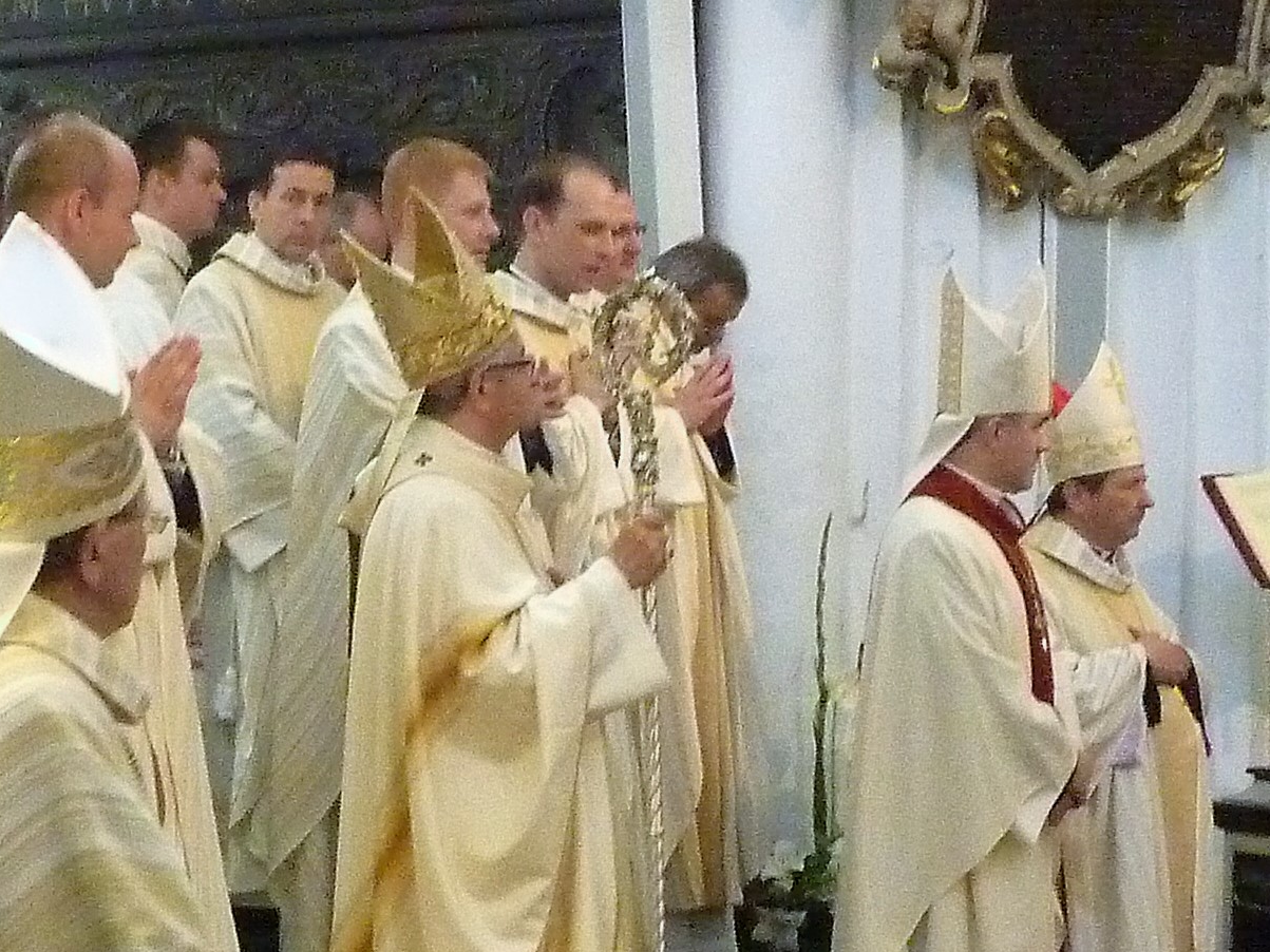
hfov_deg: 19.6
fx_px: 3668
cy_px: 760
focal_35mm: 100
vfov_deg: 14.7
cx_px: 455
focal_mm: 5.3
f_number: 3.4
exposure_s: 1/60
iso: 800
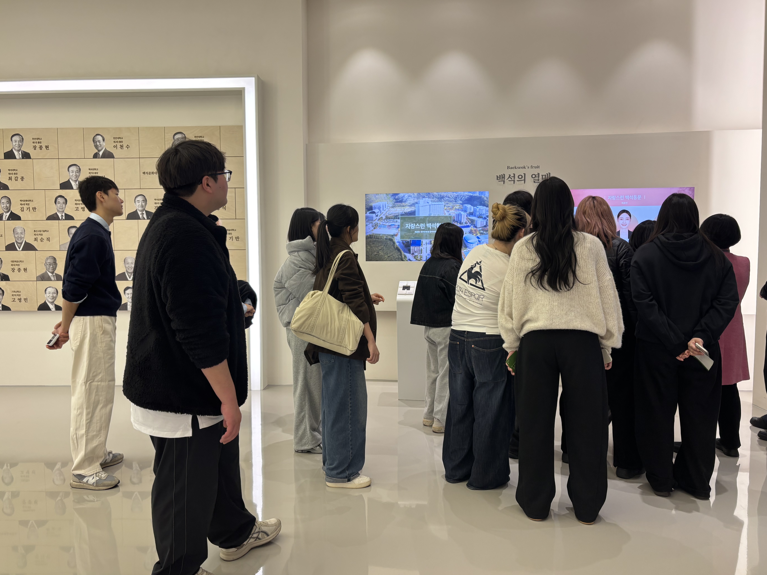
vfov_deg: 51.3
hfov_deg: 65.3
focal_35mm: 27
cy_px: 281
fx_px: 598
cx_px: 374
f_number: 1.6
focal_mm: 5.96
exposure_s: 1/120
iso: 80
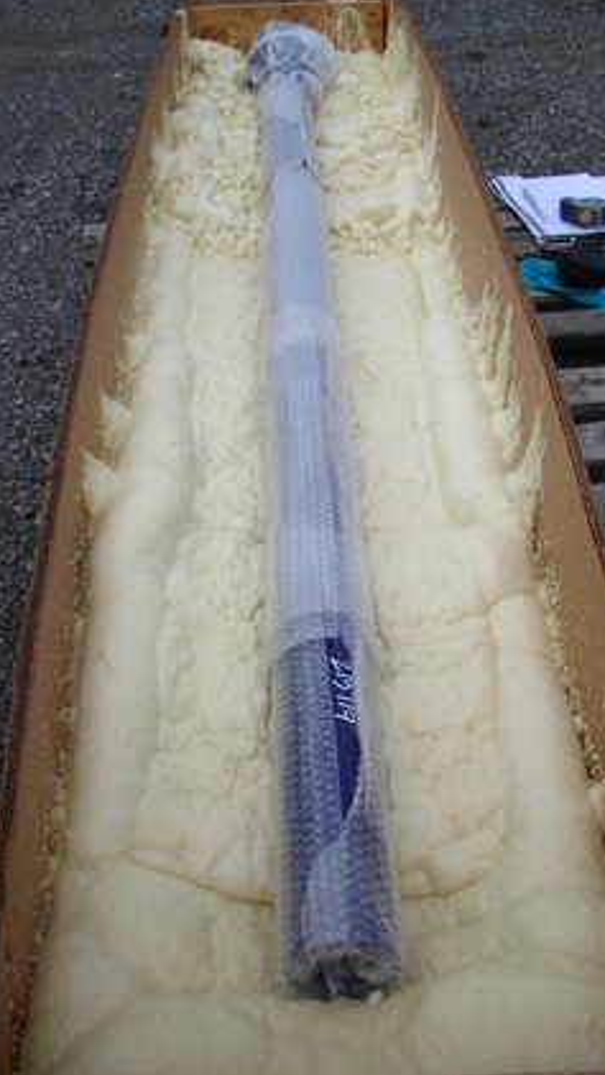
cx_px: 340
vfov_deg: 48.3
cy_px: 538
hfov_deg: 28.3
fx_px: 1197
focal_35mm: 42
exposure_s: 1/193
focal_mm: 6.3
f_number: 6.4
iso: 50
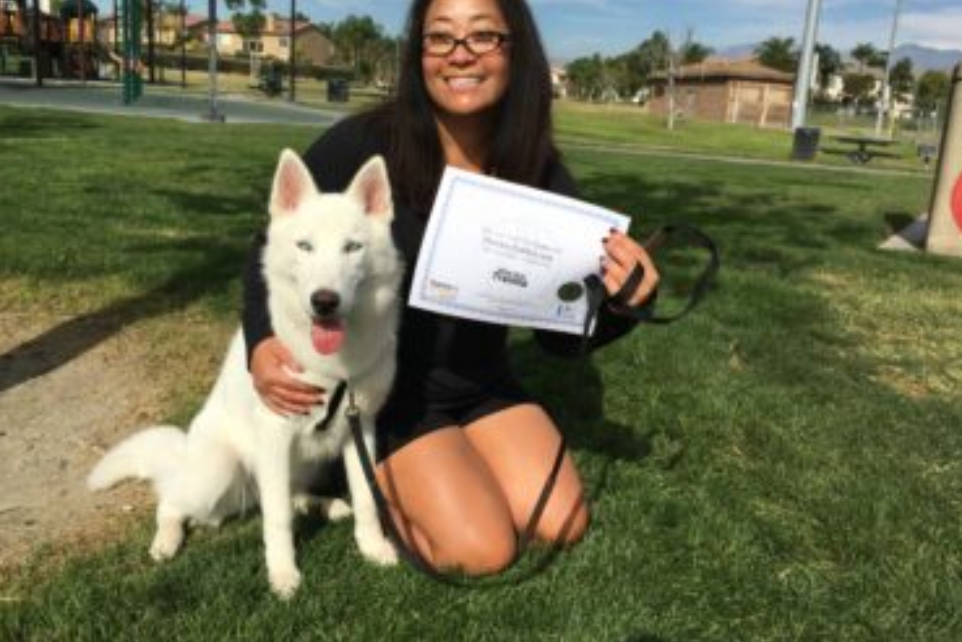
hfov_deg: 60.3
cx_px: 473
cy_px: 284
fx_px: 828
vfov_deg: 42.3
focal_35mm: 31
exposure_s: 1/2653
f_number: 2.2
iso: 25
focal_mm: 4.15
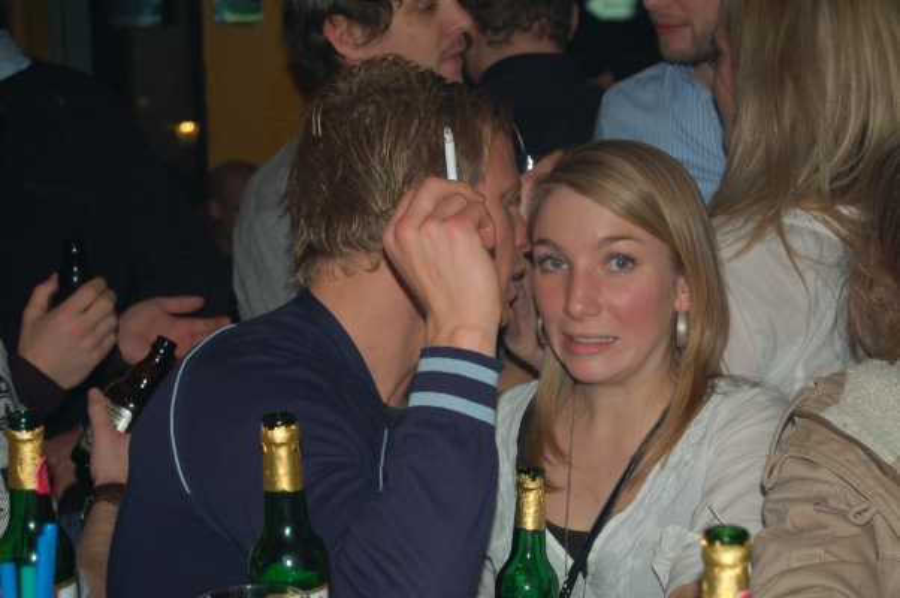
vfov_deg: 16.5
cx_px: 450
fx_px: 2060
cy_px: 299
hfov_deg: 24.6
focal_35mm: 82
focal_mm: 55
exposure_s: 1/60
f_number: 5.6
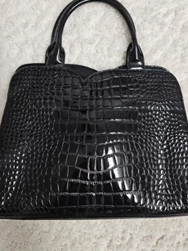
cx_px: 92
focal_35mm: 30
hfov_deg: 46.8
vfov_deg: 59.5
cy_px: 101
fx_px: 217
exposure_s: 1/143
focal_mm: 6.3
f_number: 1.7
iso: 800
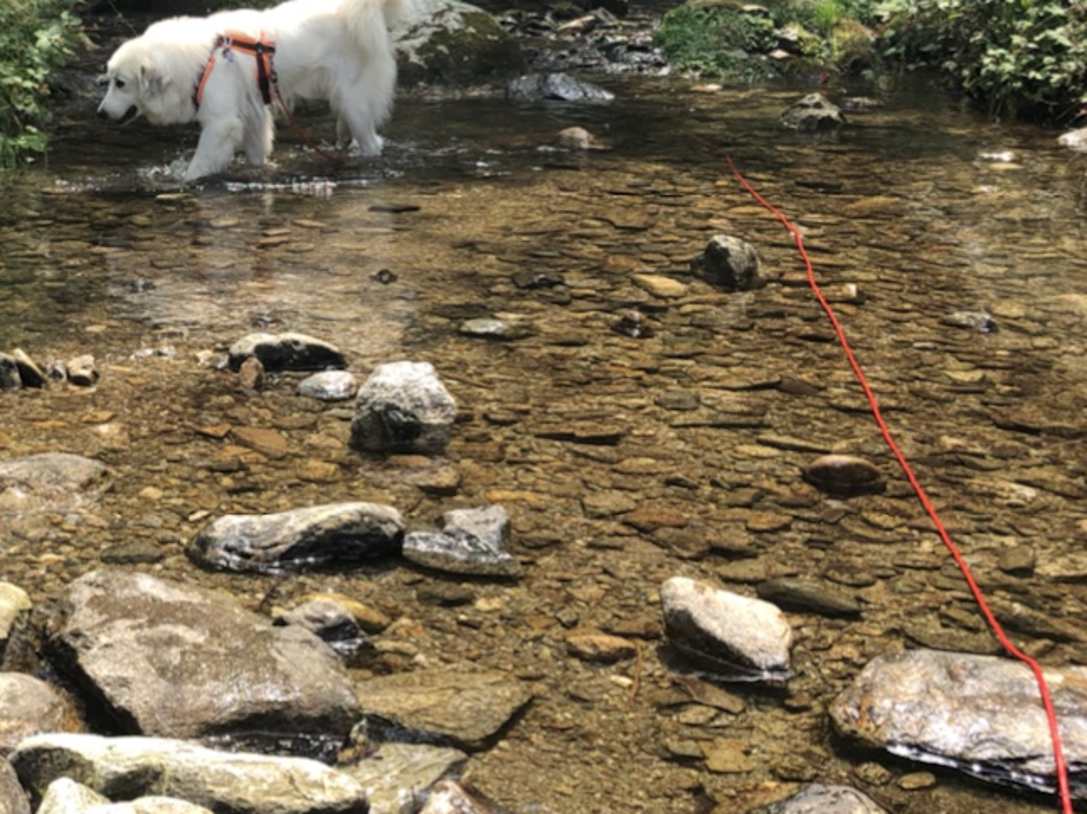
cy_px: 180
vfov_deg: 22.3
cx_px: 160
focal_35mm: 65
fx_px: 2040
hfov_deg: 28.9
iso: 20
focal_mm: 3.99
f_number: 1.8
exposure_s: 1/631
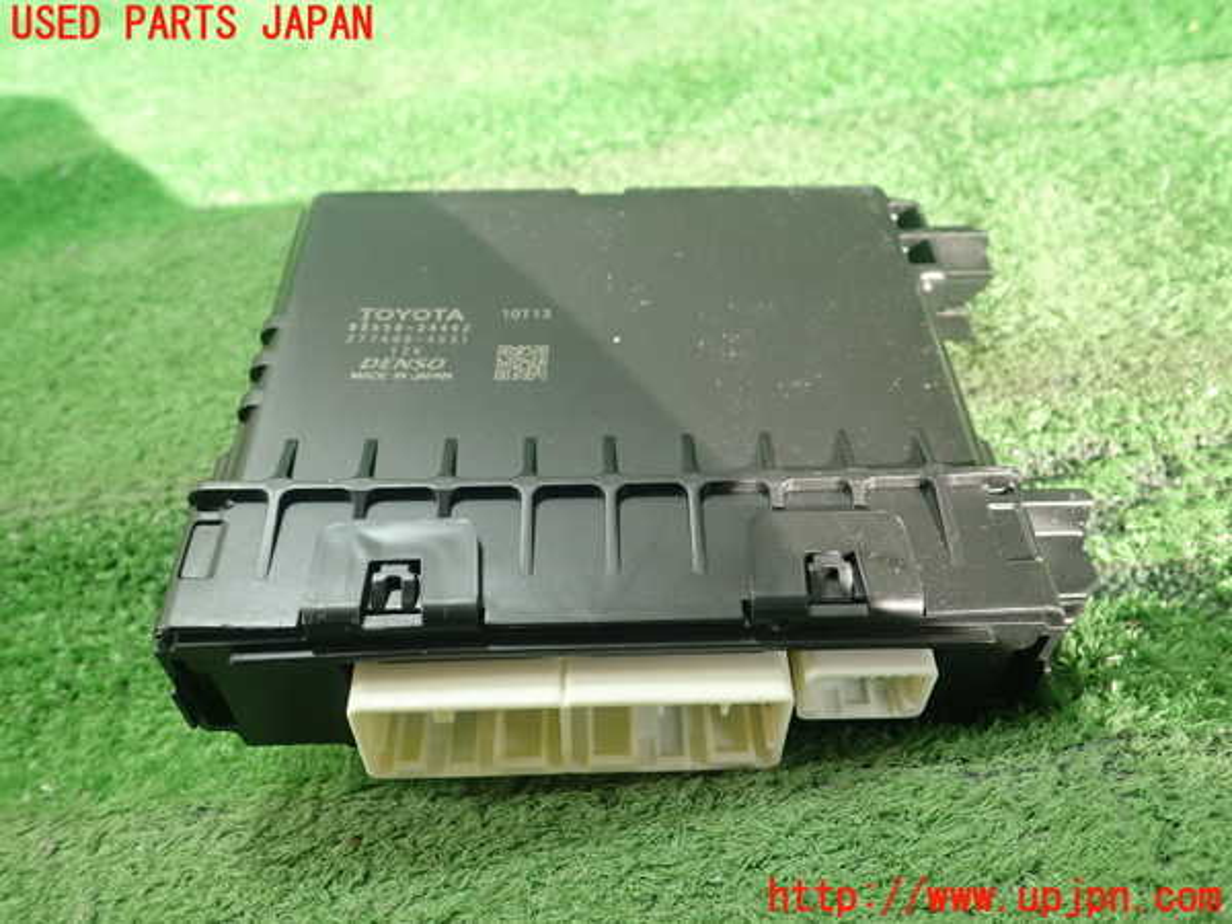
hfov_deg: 60.0
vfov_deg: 46.8
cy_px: 462
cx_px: 616
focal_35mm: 30
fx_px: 1068
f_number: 2.3
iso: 320
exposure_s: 1/125
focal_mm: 5.5
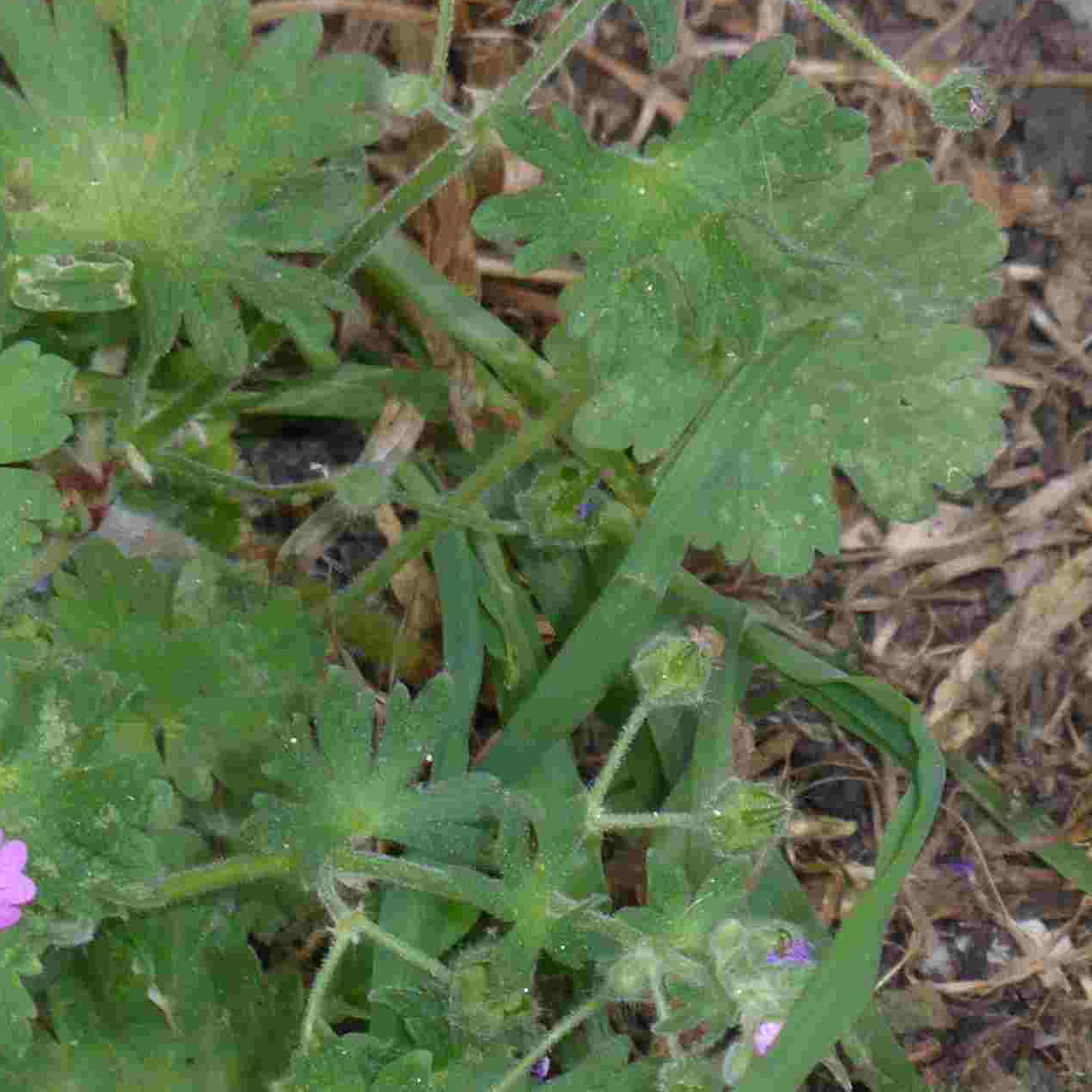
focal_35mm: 271
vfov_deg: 6.4
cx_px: -133
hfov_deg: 6.4
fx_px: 9672
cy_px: 1538
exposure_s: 1/60
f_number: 5.1
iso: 100
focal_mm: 14.2
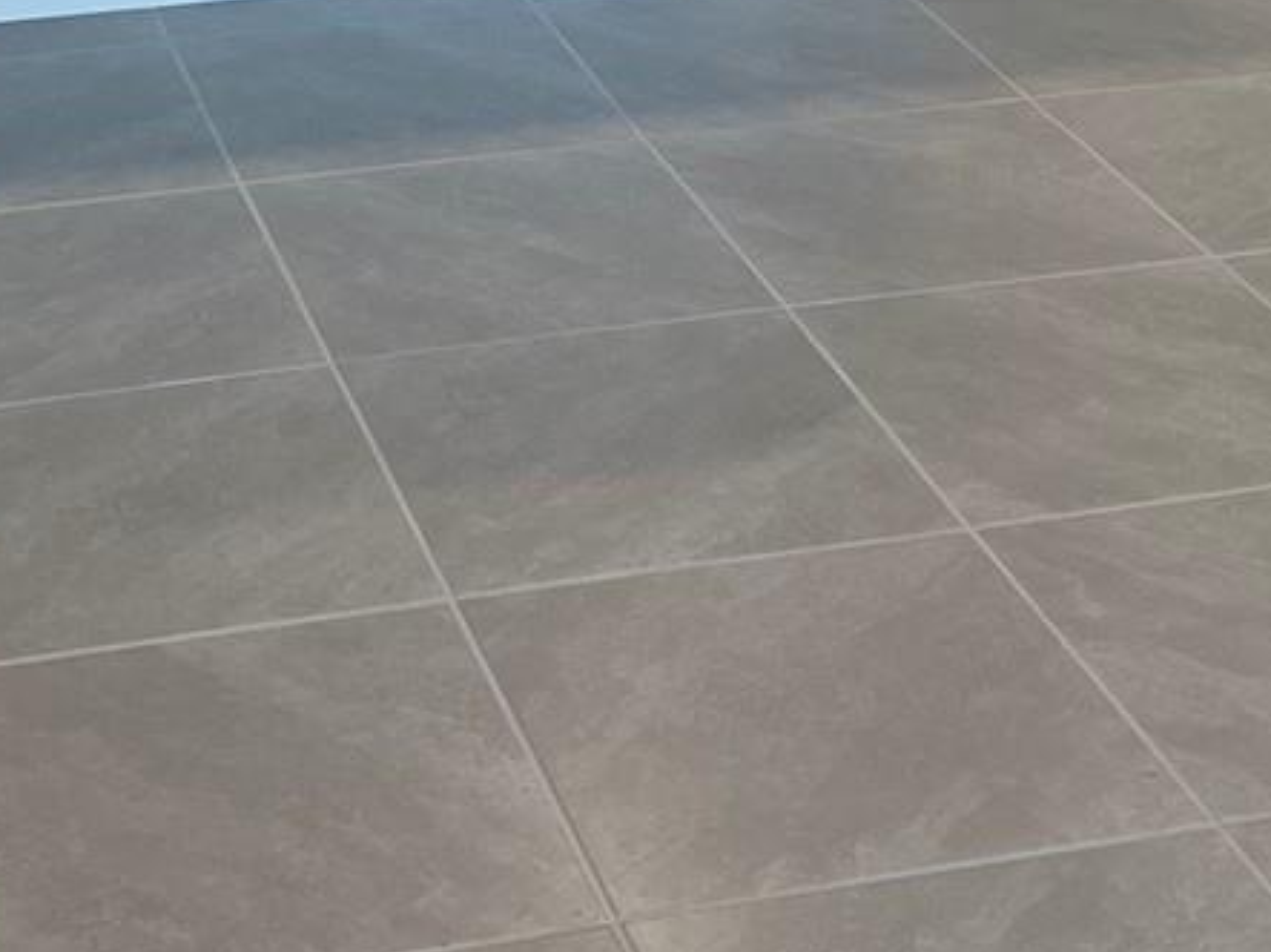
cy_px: -433
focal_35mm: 94
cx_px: 419
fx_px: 3450
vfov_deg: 14.7
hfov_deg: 20.8
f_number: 1.5
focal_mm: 5.7
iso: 64
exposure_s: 1/120
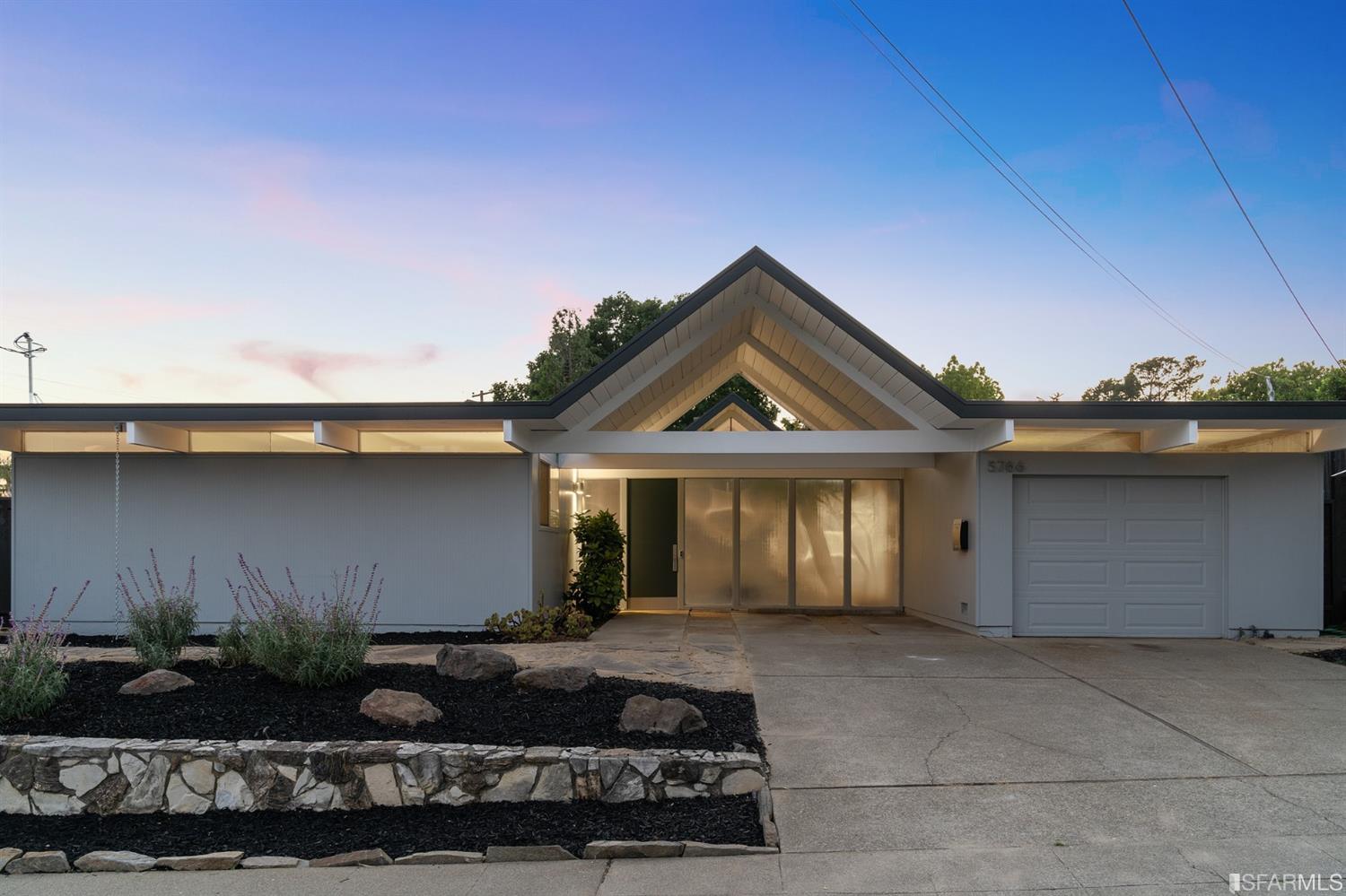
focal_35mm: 27
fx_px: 1009
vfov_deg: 47.9
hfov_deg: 67.4
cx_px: 673
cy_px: 448
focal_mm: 27
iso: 125
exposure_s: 1/1.25
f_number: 9
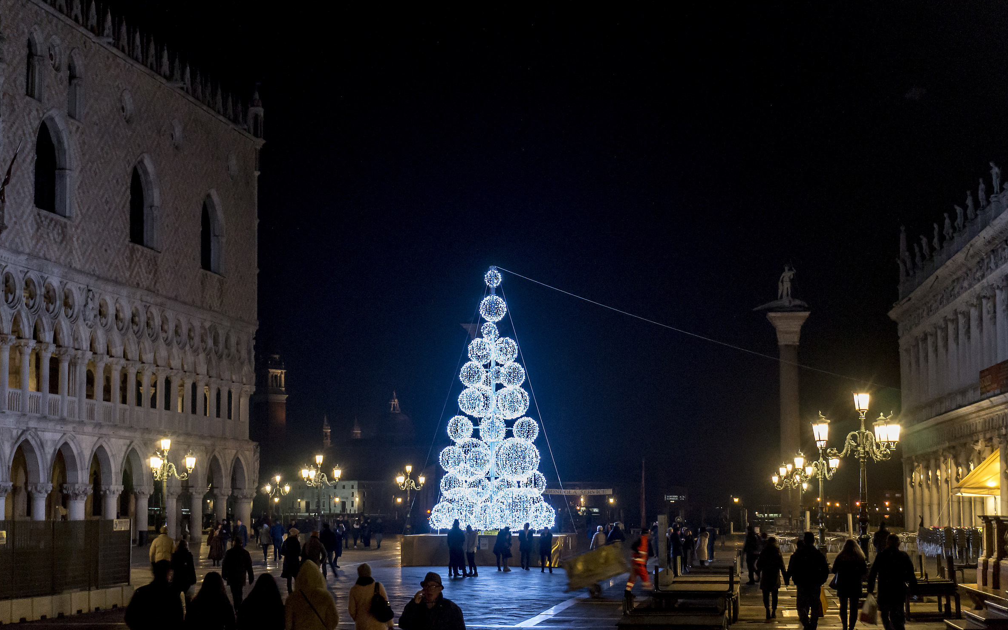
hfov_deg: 33.0
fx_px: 1703
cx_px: 508
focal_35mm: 62
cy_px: 331
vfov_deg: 21.0
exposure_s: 1/13
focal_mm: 40
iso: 3200
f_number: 5.6
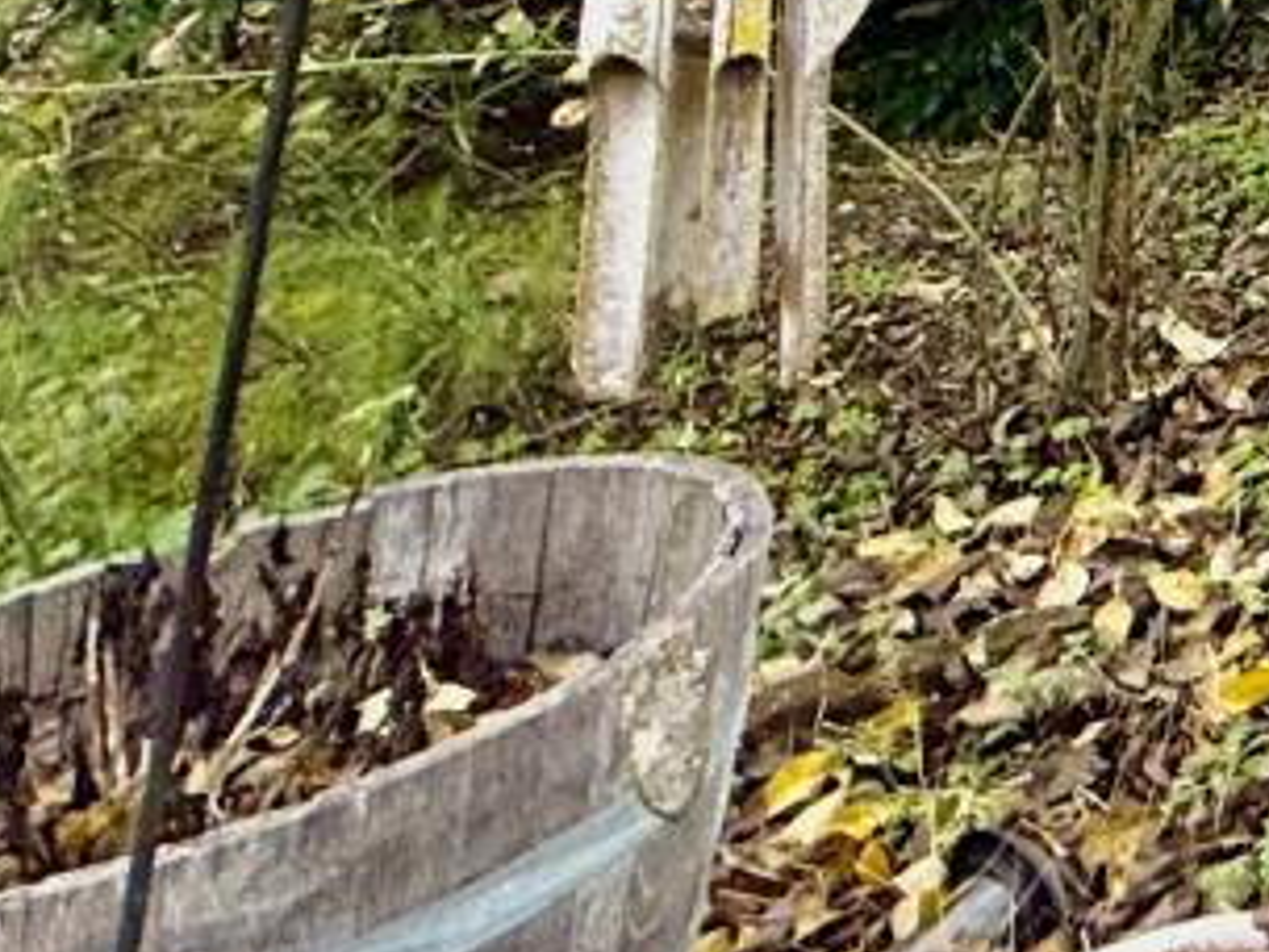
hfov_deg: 16.5
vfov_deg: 15.8
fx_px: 2529
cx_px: 2839
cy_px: -1054
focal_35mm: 69
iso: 64
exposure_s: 1/217
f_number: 2.2
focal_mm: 2.22
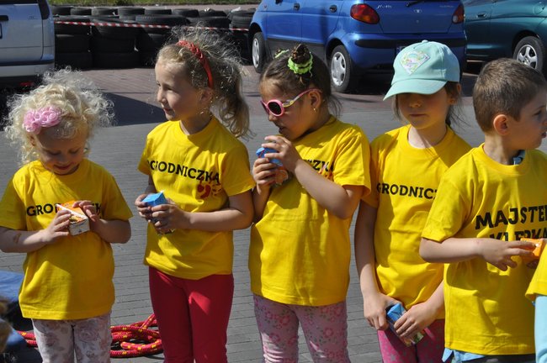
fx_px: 1252
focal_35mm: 82
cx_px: 274
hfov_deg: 24.6
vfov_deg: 16.5
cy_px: 182
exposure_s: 1/400
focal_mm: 55
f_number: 10
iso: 200
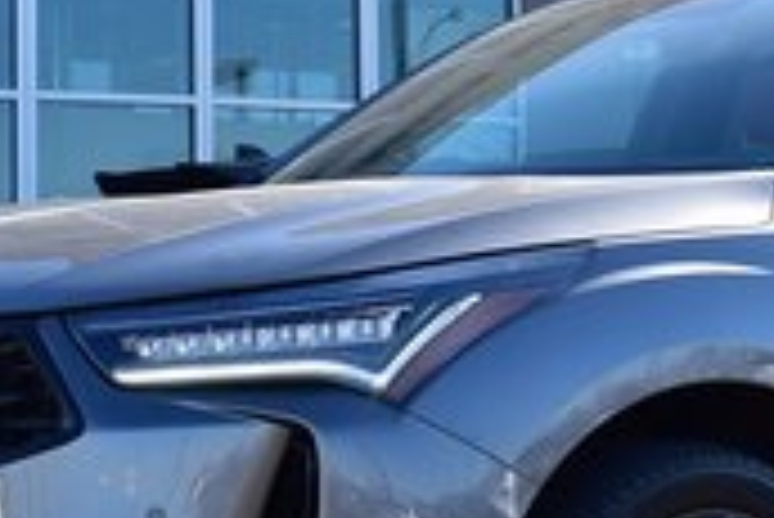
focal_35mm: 140
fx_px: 3010
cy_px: 68
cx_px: 675
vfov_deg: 9.8
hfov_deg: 14.5
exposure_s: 1/250
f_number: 8
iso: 100
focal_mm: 25
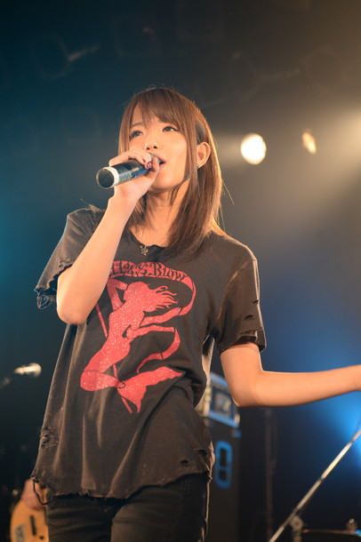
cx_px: 180
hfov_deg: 19.4
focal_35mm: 70
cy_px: 271
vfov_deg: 28.9
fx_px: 1054
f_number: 4
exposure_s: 1/500
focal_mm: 70
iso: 1600
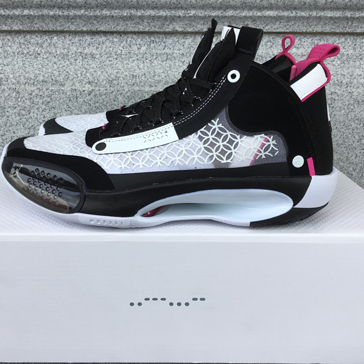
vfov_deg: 44.9
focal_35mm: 37
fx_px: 440
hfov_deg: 44.9
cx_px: 165
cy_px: 181
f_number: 2.4
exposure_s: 1/205
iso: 25
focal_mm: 3.3
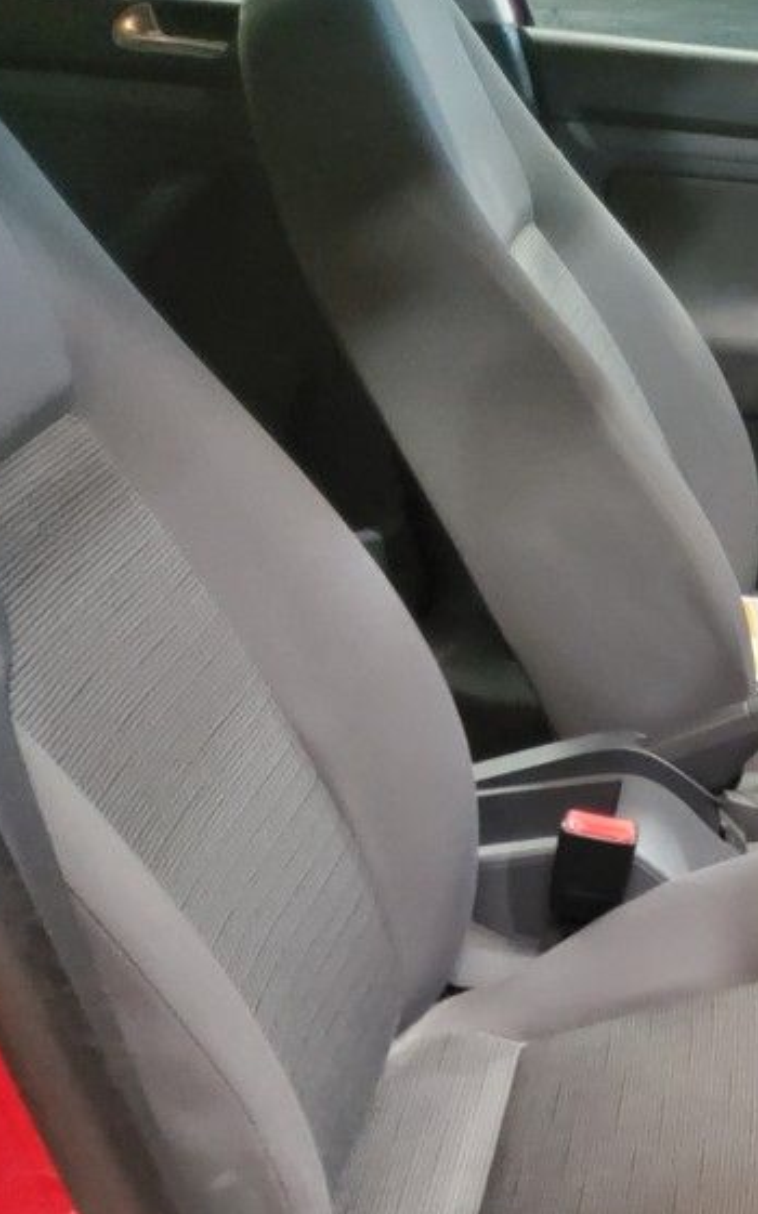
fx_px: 1953
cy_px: 892
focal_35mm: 59
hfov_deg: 19.3
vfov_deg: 33.9
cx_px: 1128
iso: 1250
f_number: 2
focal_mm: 3.08
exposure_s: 1/50
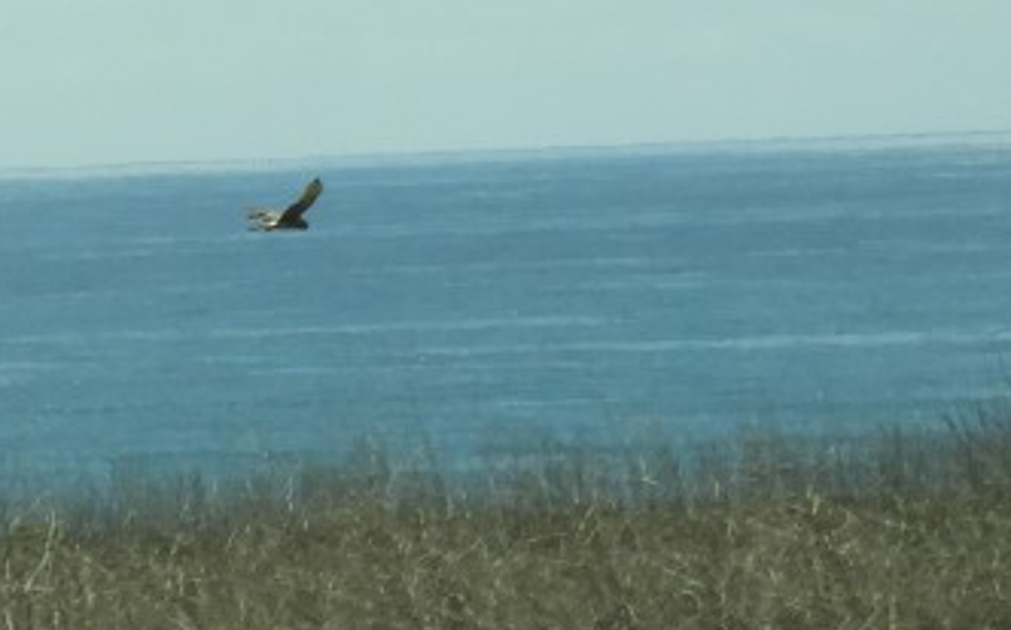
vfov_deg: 2.7
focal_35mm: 483
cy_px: -365
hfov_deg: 4.3
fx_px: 13299
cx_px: -700
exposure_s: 1/800
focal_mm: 18.8
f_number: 4.8
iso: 100
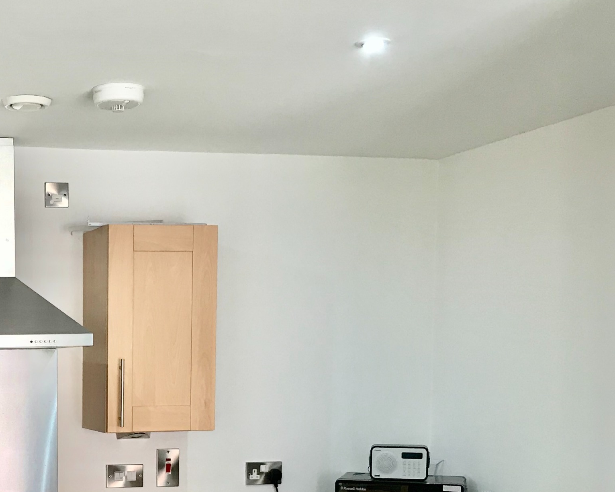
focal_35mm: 60
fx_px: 1092
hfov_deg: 29.4
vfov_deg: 24.4
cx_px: 4
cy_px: 472
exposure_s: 1/20
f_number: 1.8
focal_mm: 3.99
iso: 40
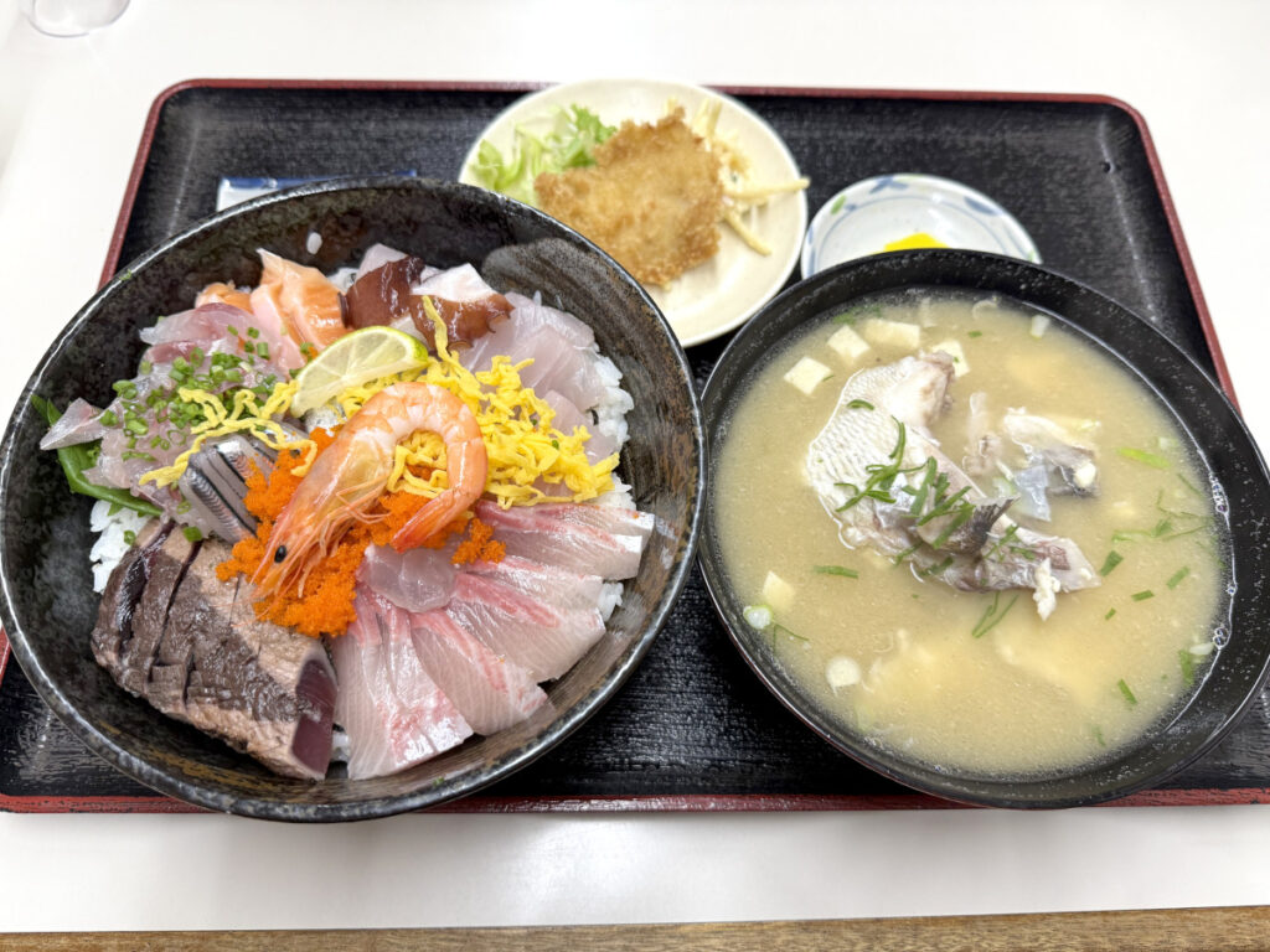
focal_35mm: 24
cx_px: 635
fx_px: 881
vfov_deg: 56.8
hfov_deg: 71.6
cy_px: 476
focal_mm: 6.76
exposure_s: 1/121
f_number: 1.78
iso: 160
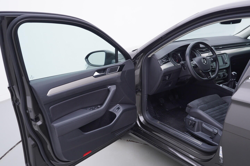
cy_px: 83
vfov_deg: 36.9
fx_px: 250
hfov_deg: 53.1
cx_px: 125
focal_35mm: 36
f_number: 3.2
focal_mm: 24
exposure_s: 1/50
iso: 125
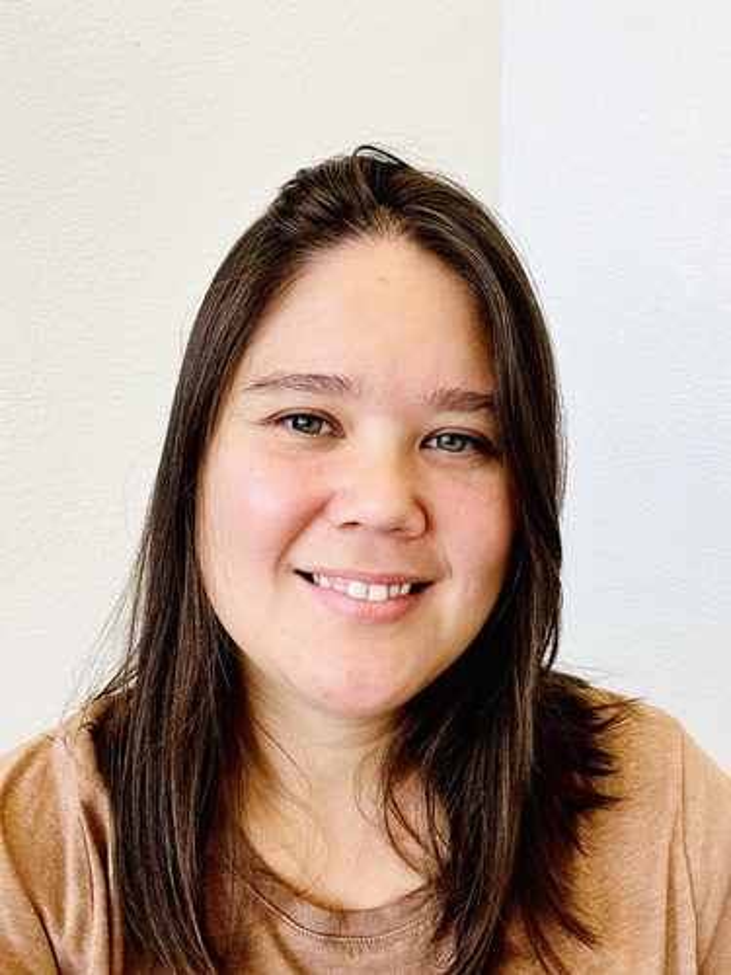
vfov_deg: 60.0
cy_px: 488
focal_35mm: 30
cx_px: 366
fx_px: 845
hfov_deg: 46.8
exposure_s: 1/60
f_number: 2.2
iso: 125
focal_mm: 2.71
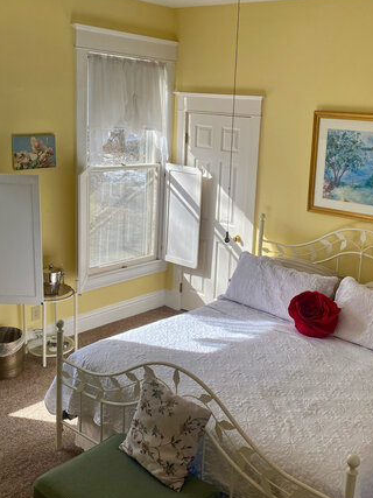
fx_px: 561
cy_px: 231
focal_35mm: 39
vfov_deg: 47.8
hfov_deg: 36.7
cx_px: 221
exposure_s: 1/508
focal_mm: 4.25
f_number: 1.8
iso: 32
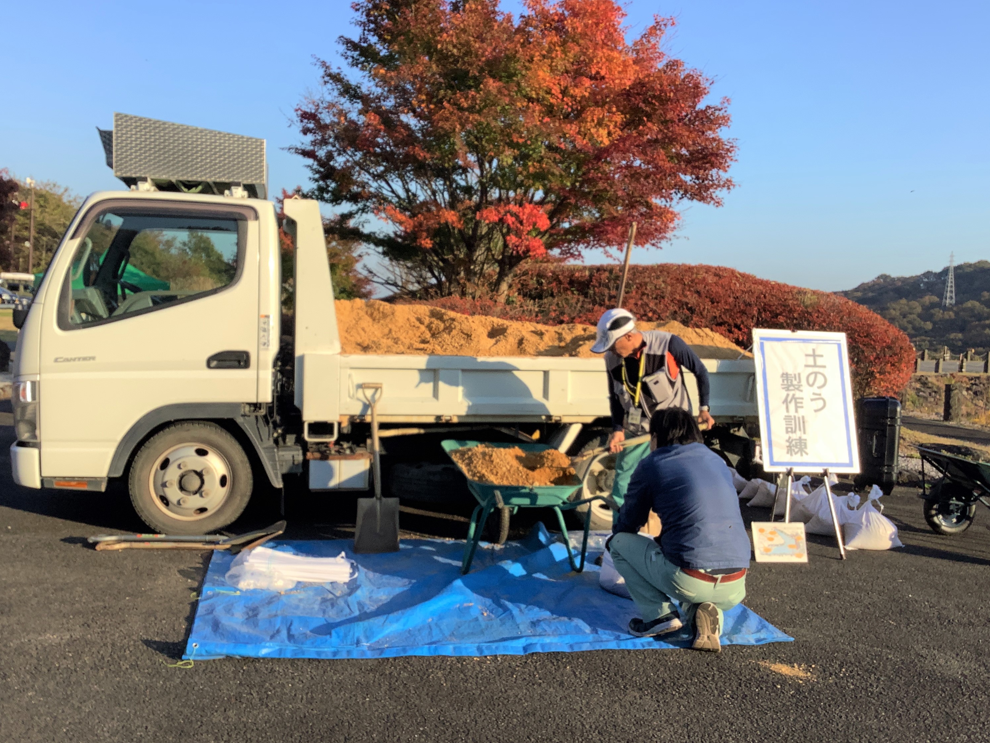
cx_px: 467
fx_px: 972
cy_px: 338
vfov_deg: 41.8
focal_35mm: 34
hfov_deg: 53.9
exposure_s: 1/806
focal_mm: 3.3
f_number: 2.4
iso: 25
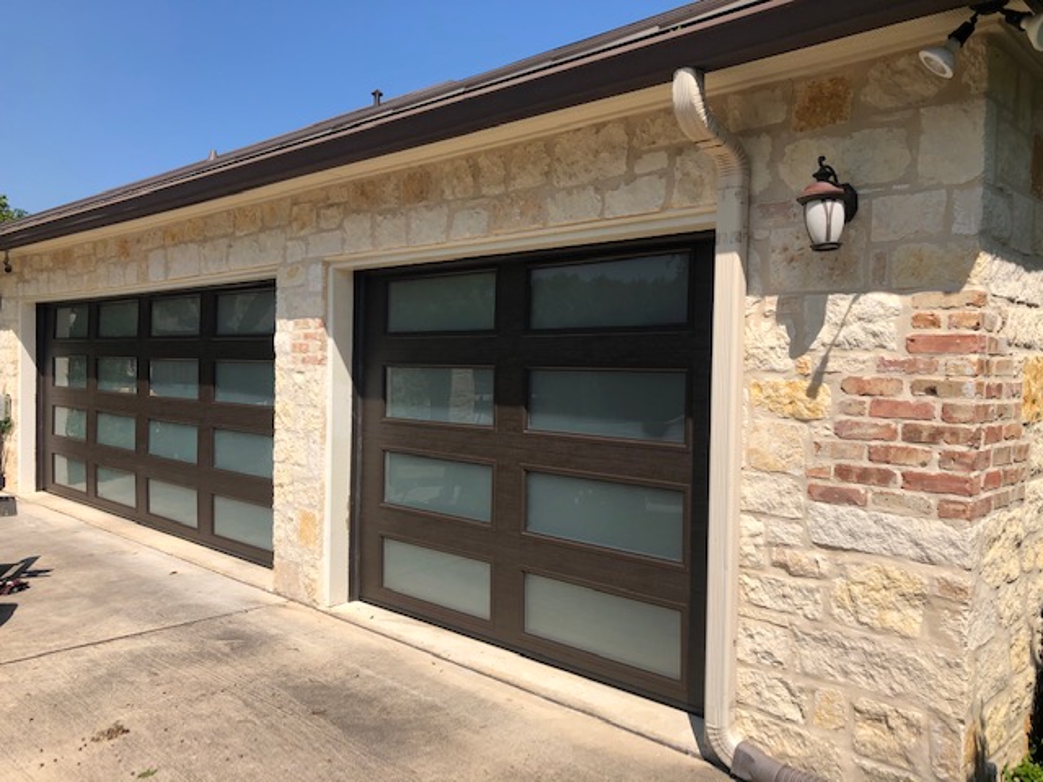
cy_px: 391
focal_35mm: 28
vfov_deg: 49.7
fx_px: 844
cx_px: 522
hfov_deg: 63.4
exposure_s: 1/2208
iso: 20
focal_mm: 3.99
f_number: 1.8
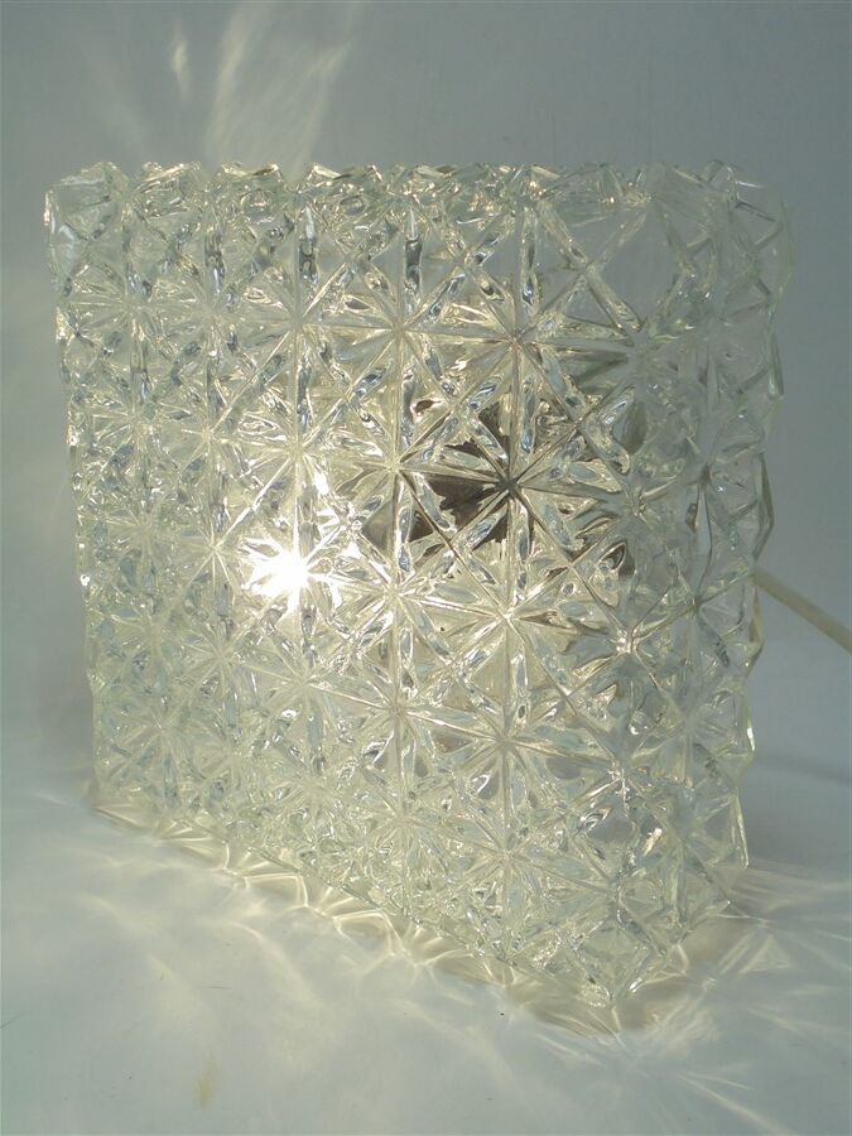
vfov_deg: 49.0
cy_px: 568
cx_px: 426
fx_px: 1247
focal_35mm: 38
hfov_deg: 37.7
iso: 100
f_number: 4.2
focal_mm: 6.9
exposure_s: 1/250
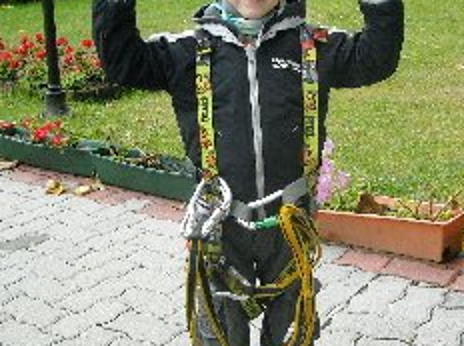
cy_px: 129
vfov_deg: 21.5
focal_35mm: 68
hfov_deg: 28.5
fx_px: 910
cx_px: 300
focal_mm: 5.7
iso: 455
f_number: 2.8
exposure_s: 1/192
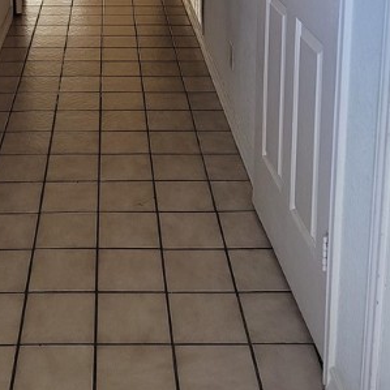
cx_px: 89
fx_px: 752
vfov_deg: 26.2
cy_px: -65
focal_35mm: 59
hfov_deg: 28.6
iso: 320
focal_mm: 5.4
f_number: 1.8
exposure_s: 1/120
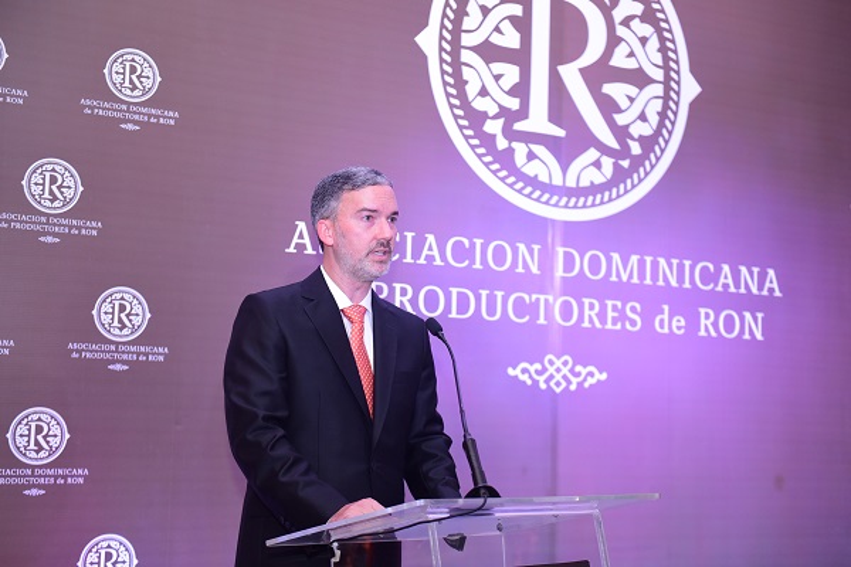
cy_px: 284
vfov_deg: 23.4
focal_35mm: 58
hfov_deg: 34.5
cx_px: 426
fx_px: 1371
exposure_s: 1/200
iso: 1250
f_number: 2.8
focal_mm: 58
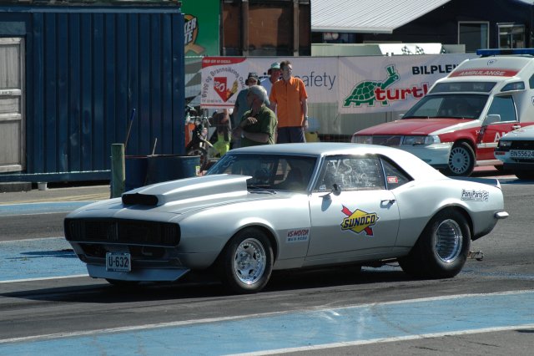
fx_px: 3224
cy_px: 178
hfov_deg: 9.5
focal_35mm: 218
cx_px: 267
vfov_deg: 6.3
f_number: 7.1
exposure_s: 1/800
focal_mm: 145
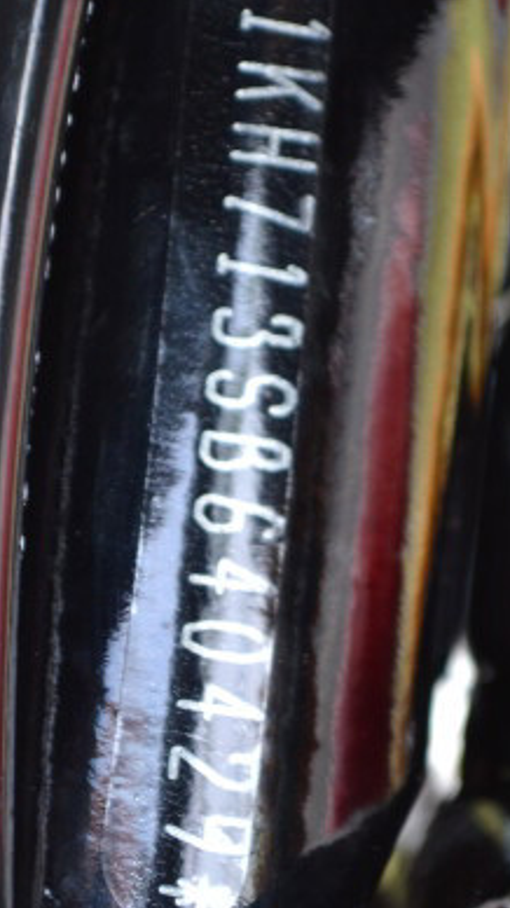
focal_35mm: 178
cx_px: 228
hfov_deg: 6.8
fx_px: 4285
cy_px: 403
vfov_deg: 12.1
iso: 400
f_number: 5.6
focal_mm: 55
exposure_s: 1/60
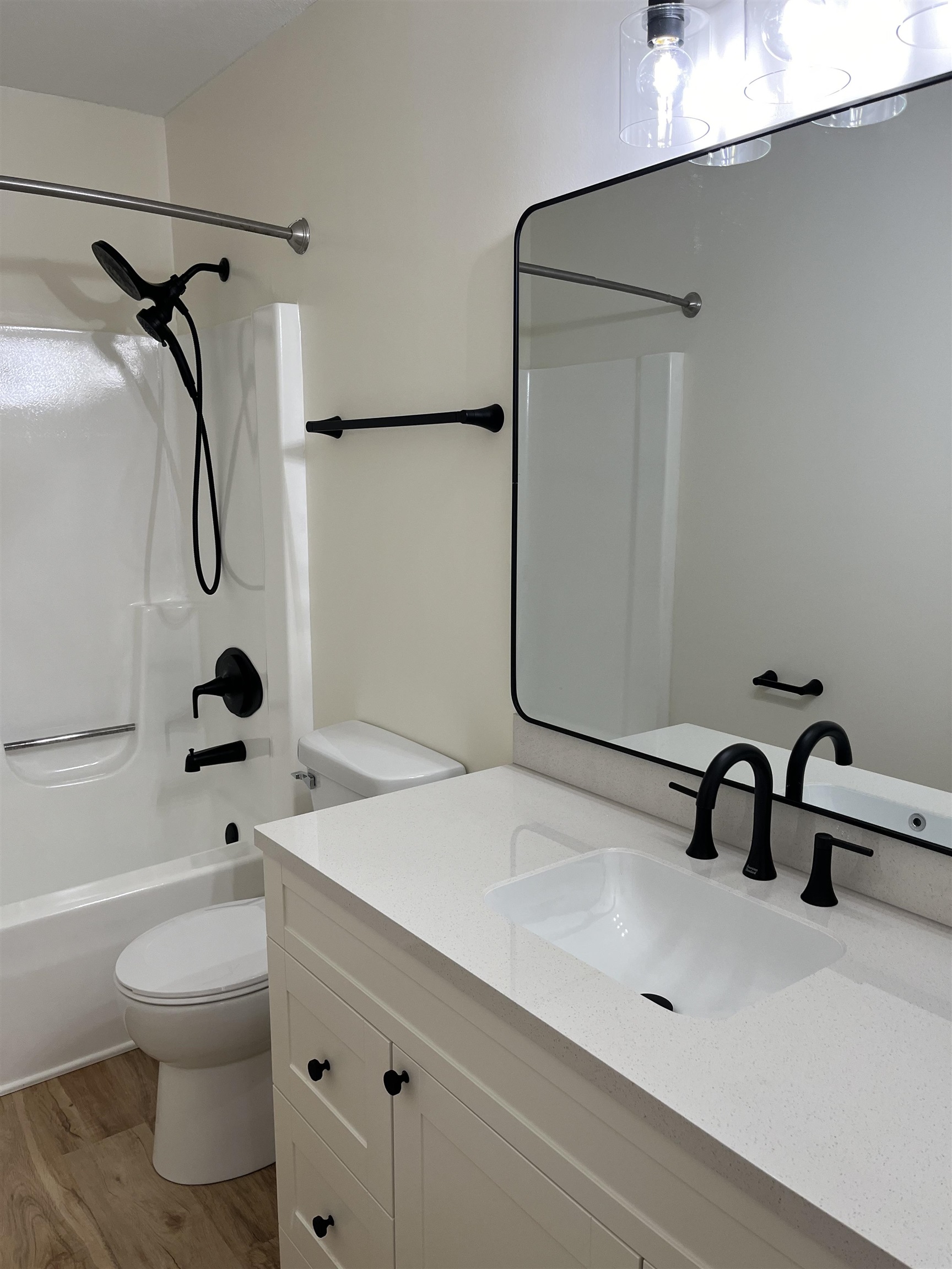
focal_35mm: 26
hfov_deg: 53.1
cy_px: 634
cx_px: 476
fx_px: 953
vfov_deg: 67.3
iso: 100
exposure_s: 1/120
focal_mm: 5.1
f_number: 1.6
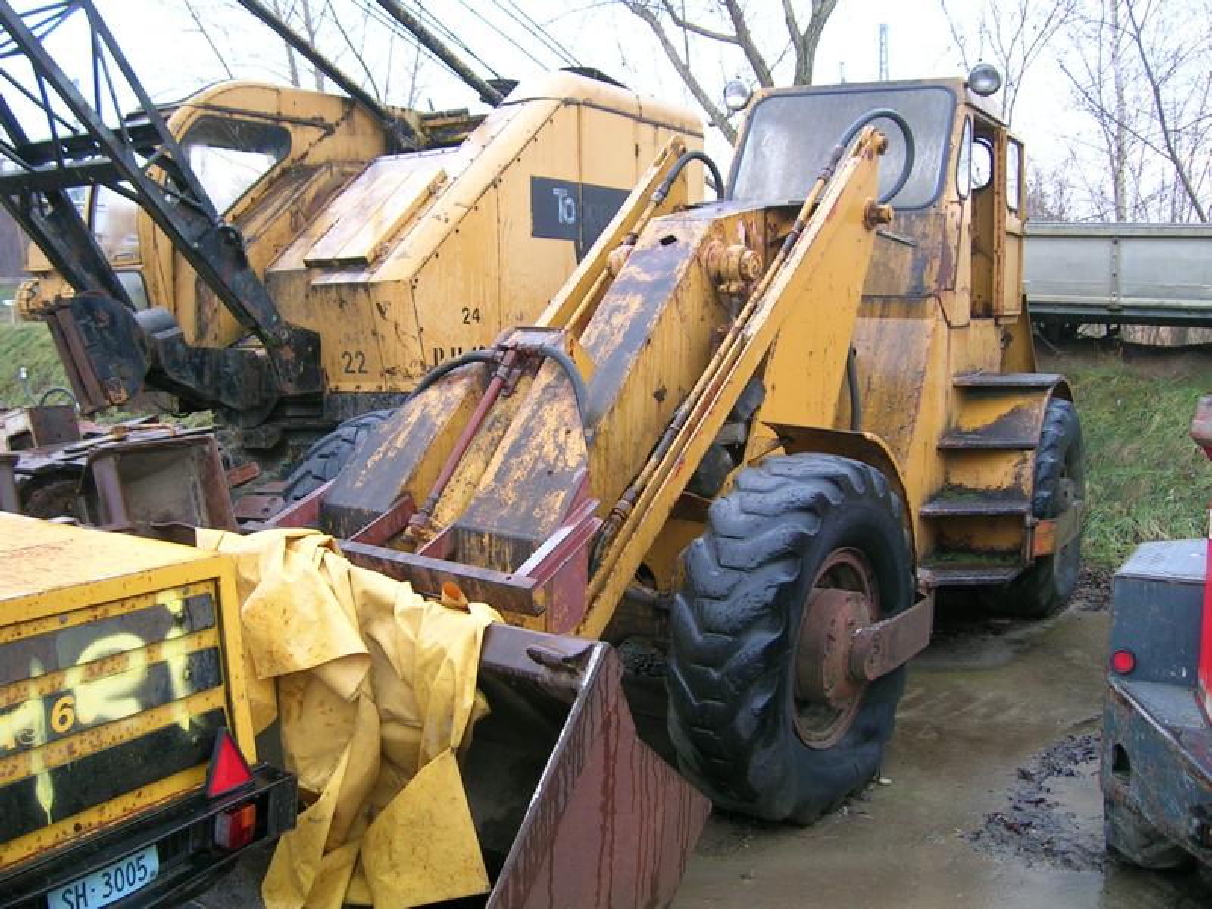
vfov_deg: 40.7
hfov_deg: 52.6
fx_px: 1225
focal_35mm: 35
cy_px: 454
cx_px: 606
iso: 50
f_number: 2.8
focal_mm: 5.4
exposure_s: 1/53.2
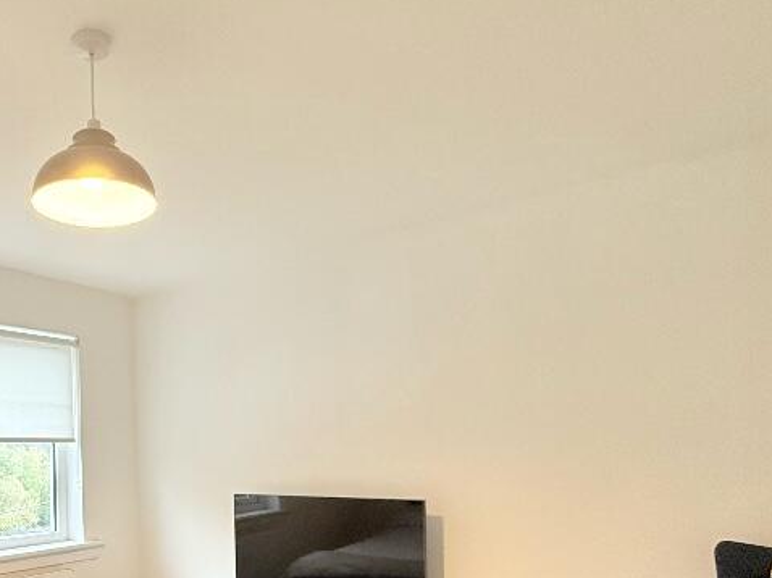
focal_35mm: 30
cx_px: 179
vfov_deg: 44.7
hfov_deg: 56.6
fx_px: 669
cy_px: 454
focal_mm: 2.22
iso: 200
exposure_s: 1/100
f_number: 2.2
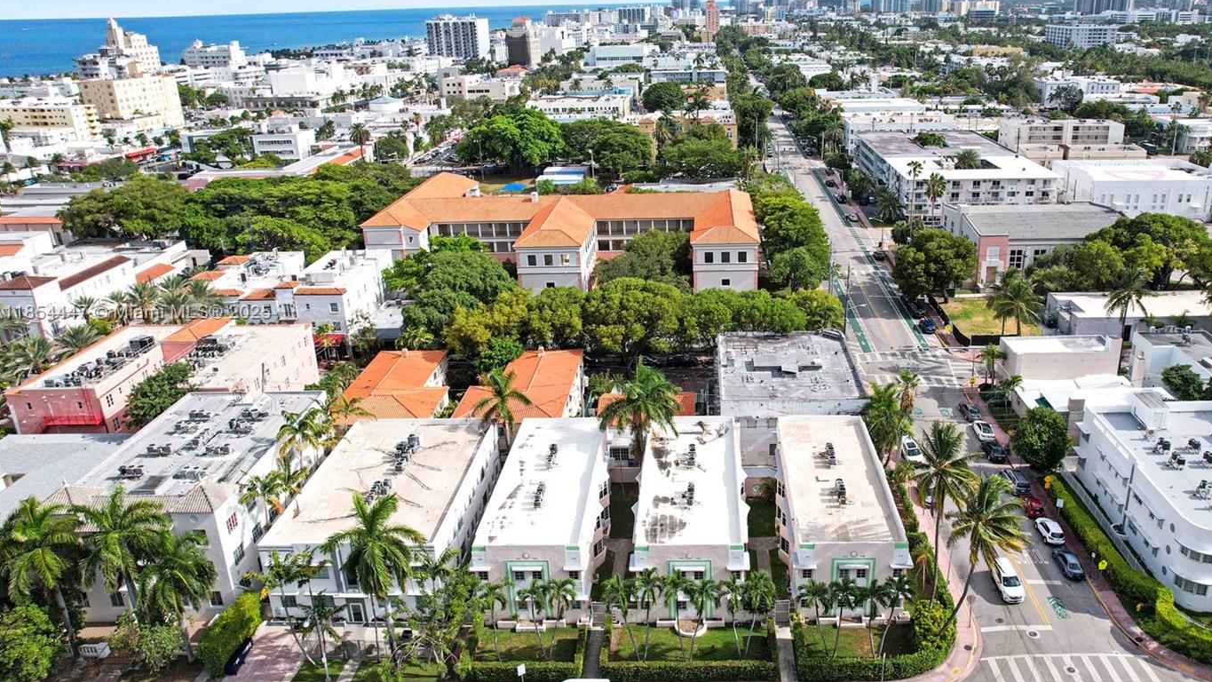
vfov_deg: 42.9
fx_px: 868
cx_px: 697
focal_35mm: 27
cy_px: 313
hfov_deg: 69.5
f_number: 2.8
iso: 100
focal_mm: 8.38
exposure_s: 1/725
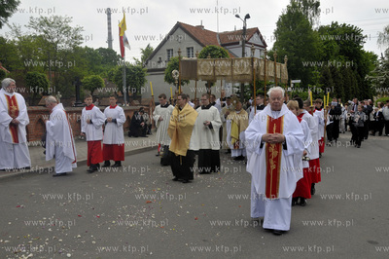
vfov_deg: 36.8
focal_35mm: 36
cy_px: 130
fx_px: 389
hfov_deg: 53.2
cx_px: 194
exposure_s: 1/800
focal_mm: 24
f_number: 7.1
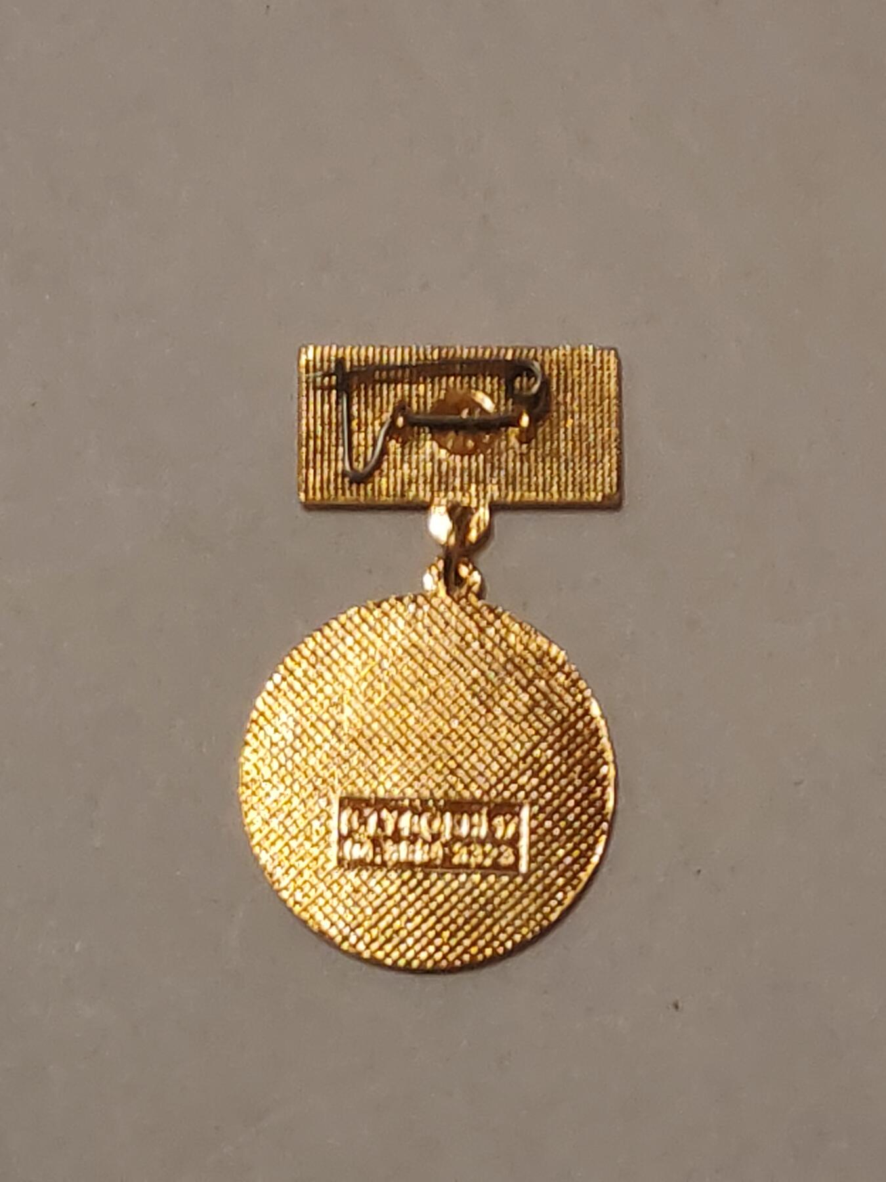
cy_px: 591
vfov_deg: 16.7
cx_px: 443
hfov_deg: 12.6
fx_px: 4027
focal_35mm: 118
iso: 400
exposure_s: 1/33
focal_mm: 5.52
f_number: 1.95
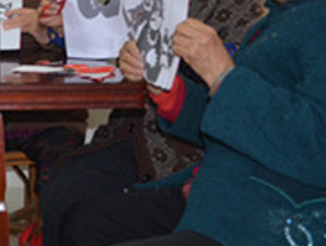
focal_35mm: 100
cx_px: -145
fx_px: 939
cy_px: -59
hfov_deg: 17.9
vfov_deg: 14.4
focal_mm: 21
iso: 640
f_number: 4.5
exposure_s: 1/60
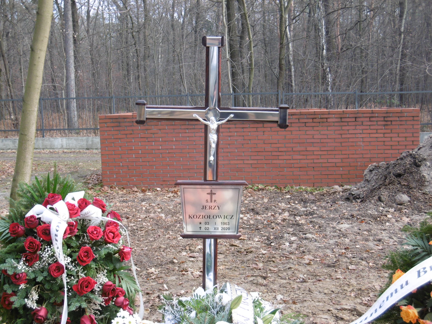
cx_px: 216
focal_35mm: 51
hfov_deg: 37.5
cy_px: 162
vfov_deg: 28.6
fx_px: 636
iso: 100
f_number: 4
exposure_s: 1/60
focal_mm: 9.2
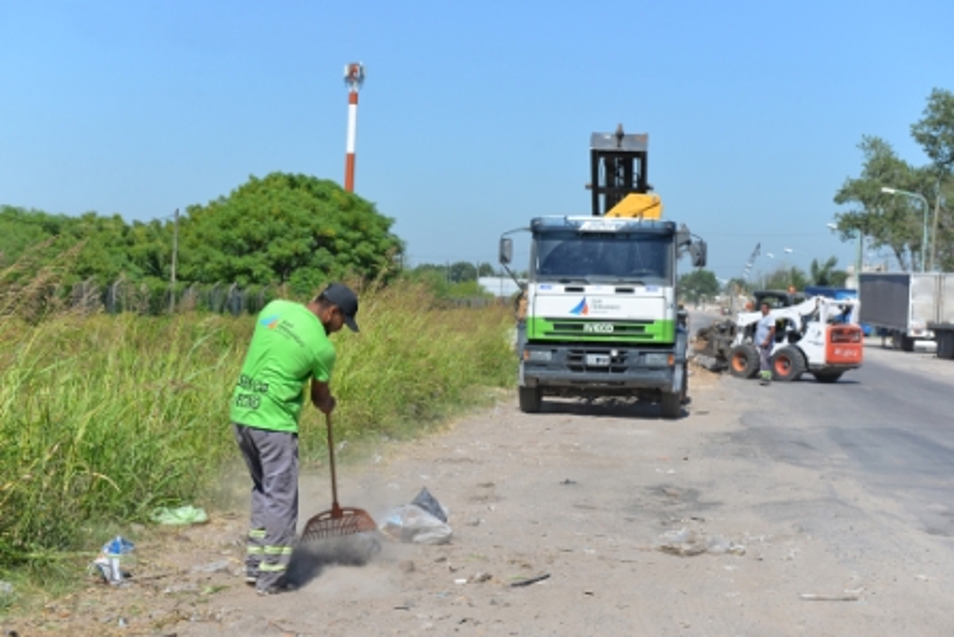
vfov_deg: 19.5
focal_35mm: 70
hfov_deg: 28.8
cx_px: 477
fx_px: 1855
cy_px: 318
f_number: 8
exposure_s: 1/1000
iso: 320
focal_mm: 70
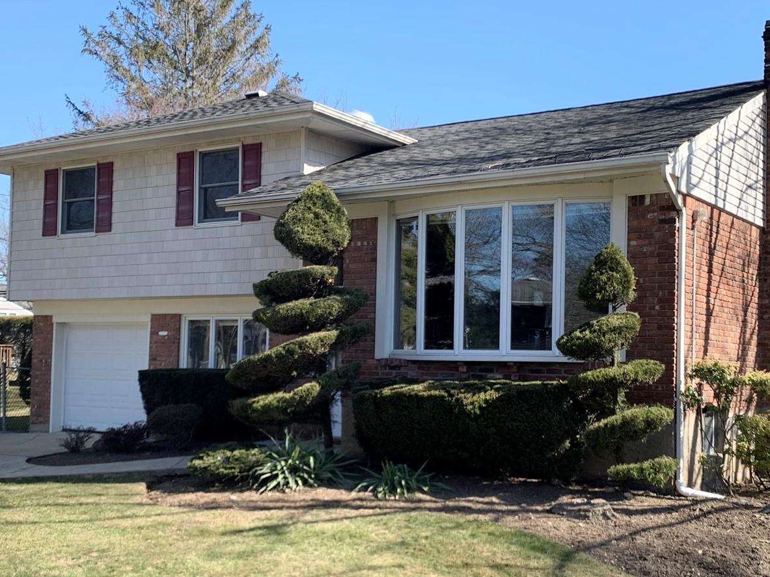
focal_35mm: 45
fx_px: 1001
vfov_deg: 32.1
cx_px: 412
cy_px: 323
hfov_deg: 42.1
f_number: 1.8
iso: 25
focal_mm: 4.25
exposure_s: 1/1111
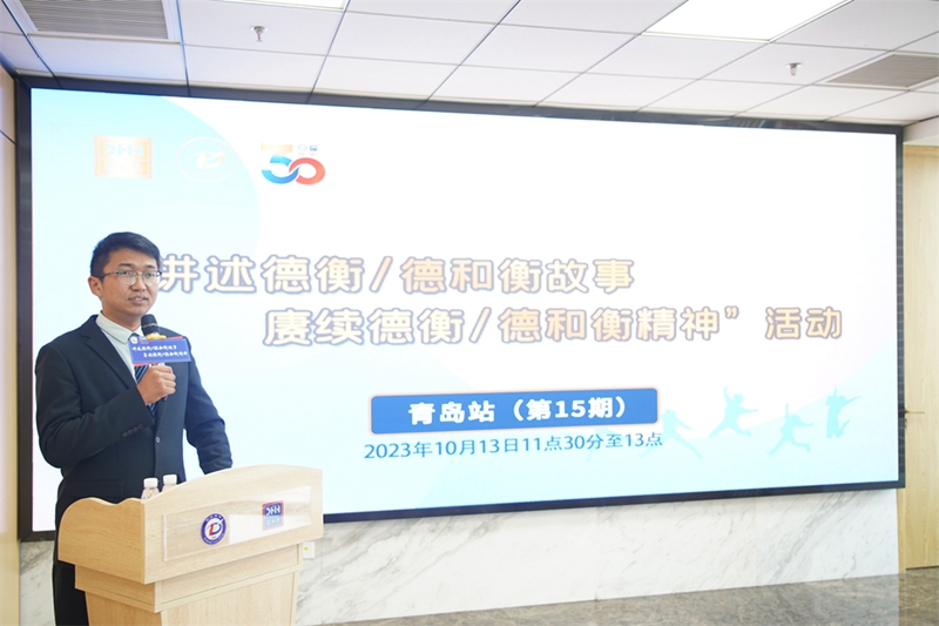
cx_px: 470
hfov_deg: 55.8
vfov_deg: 38.9
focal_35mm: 34
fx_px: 887
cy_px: 313
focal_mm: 34
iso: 400
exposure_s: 1/40
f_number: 4
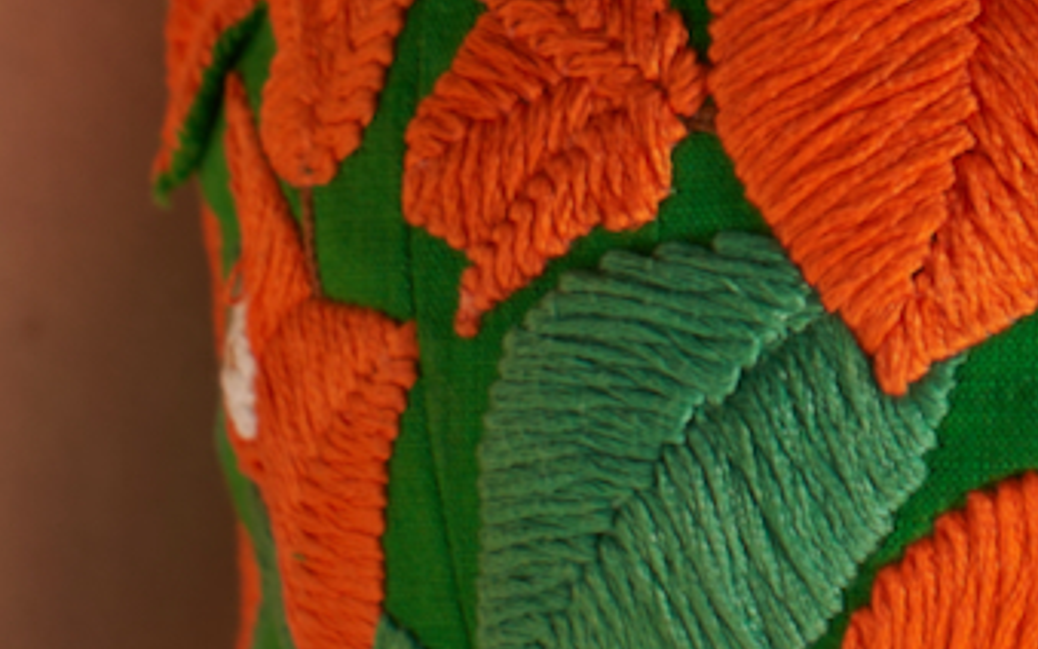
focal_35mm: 284
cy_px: -167
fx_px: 8035
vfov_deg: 4.6
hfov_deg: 7.4
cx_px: 1043
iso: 64
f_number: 2.8
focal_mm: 58
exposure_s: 1/800
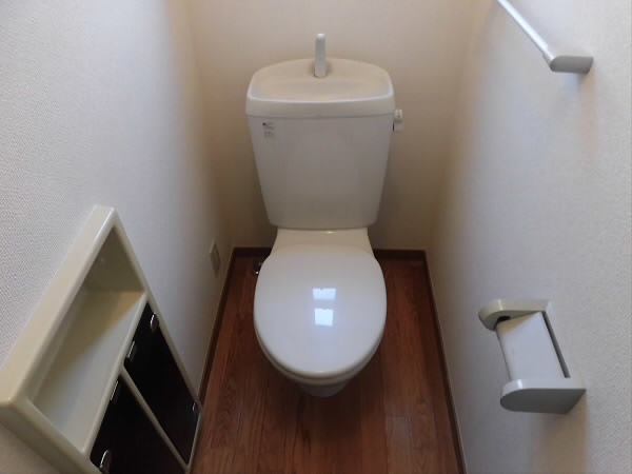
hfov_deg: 71.6
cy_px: 237
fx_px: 438
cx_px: 316
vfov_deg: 56.8
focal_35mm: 24
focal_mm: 4.3
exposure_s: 1/40
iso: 320
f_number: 3.1
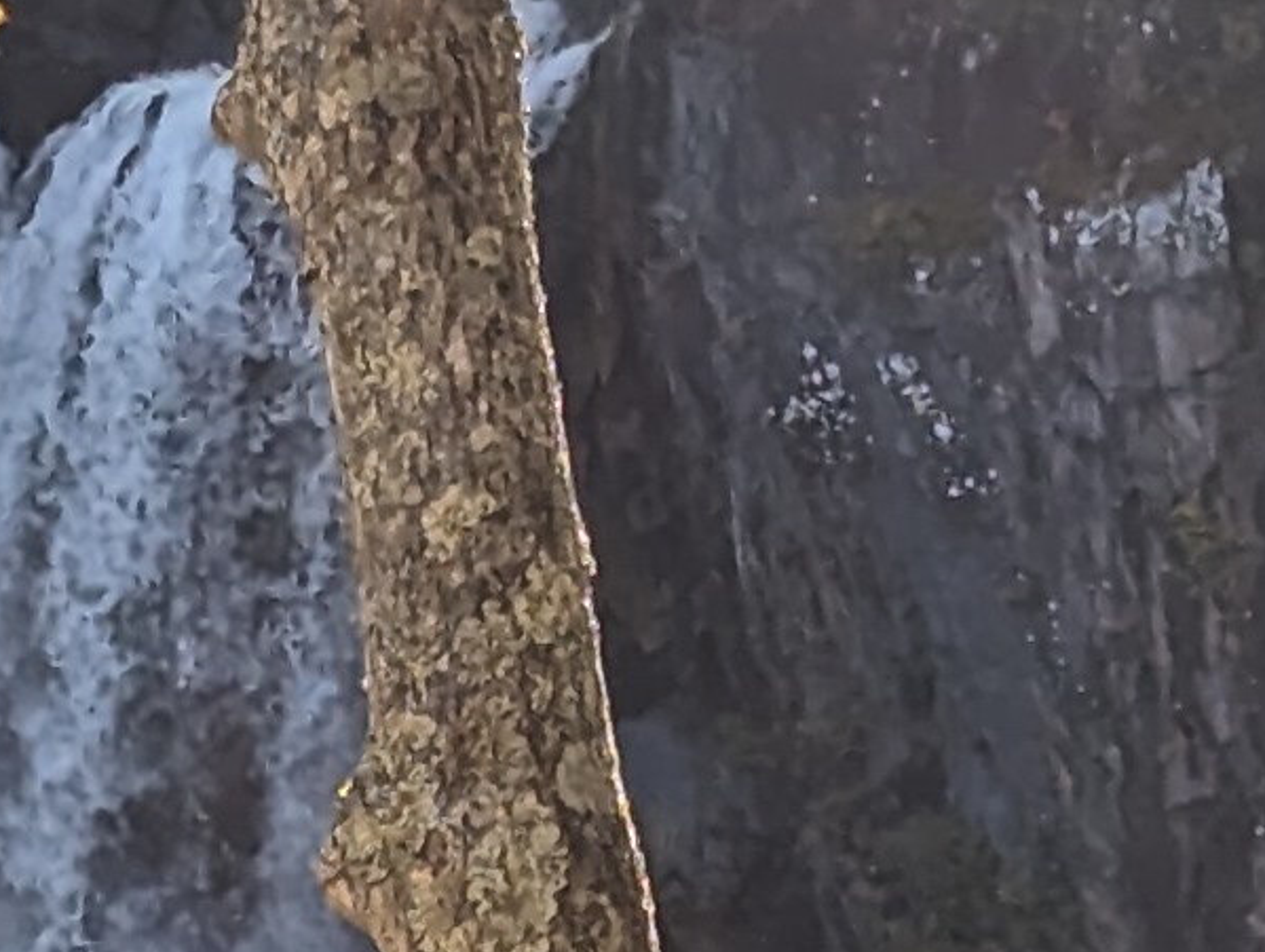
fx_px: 11967
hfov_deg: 5.9
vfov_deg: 4.5
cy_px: 1060
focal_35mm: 327
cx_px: -938
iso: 40
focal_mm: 6.81
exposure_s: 1/575
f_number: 1.85
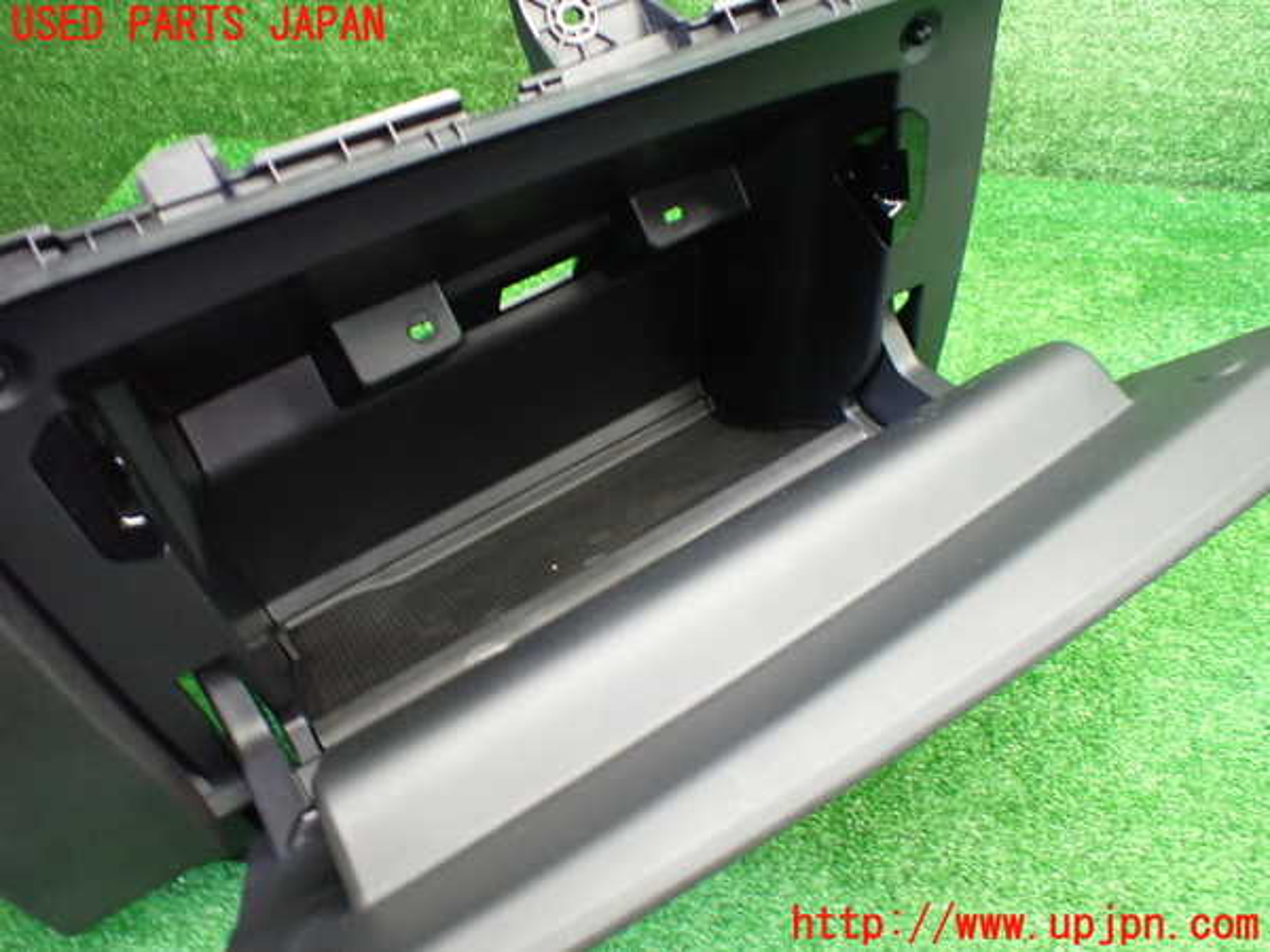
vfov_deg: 46.8
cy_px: 476
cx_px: 635
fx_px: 1101
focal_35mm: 30
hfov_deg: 60.0
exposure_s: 1/50
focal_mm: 5.4
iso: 800
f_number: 2.3
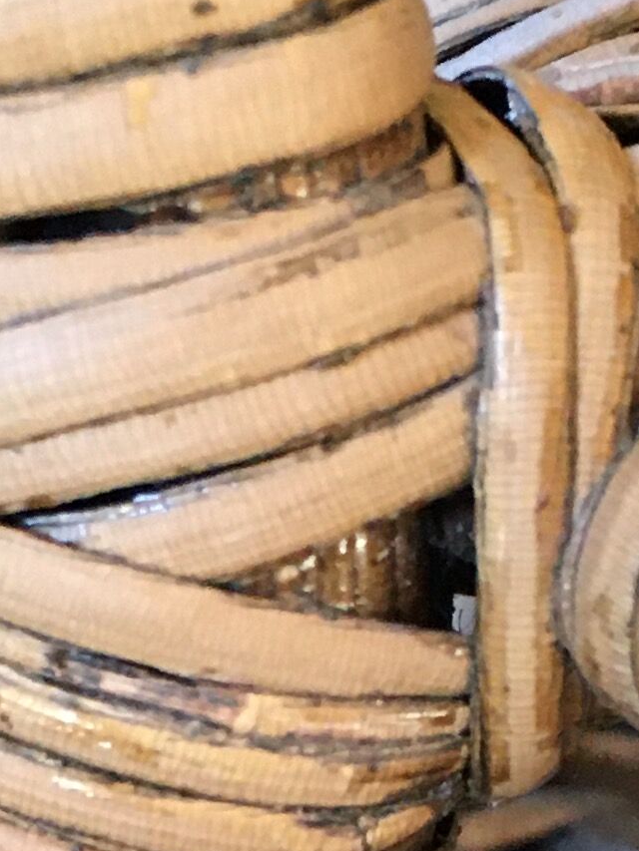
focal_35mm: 137
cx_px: 135
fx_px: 3371
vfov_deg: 13.8
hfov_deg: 10.8
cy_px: 1161
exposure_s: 1/33
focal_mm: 4.15
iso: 200
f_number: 2.2
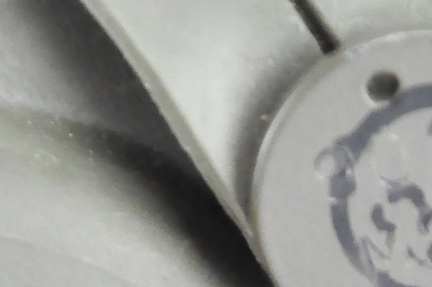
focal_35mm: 409
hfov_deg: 5.0
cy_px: 626
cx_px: 519
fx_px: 4908
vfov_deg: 3.3
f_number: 7.1
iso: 3200
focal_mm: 55
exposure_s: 1/125
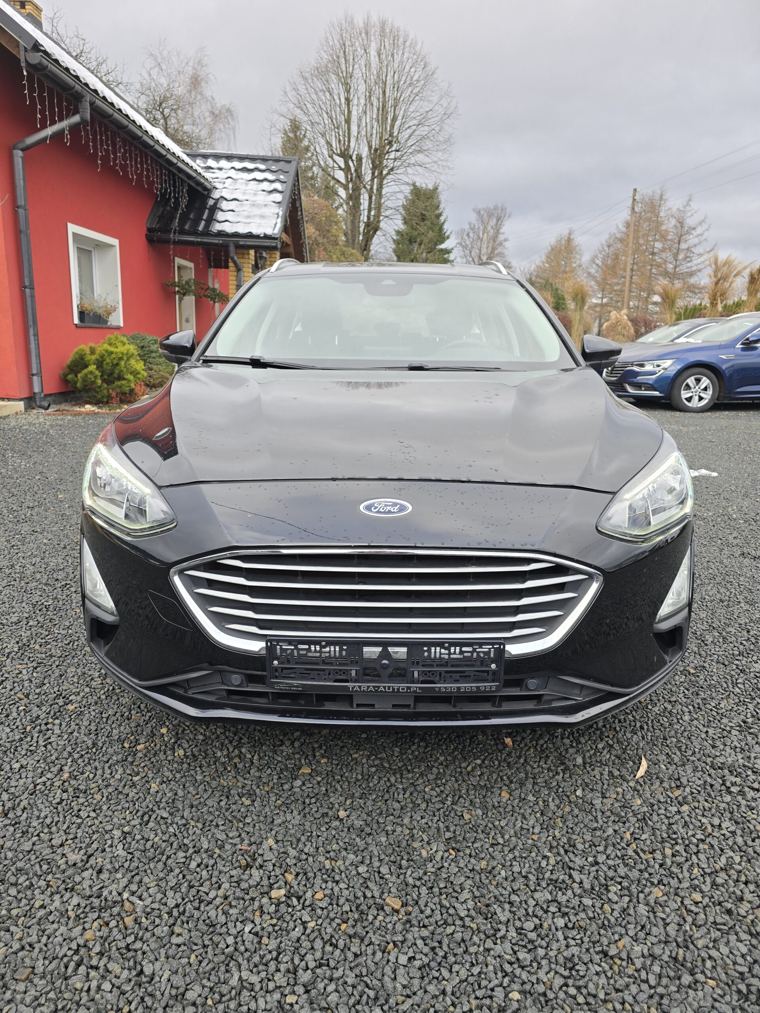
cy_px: 506
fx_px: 673
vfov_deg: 73.9
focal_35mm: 23
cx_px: 380
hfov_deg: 58.9
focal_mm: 6.3
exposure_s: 1/180
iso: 20
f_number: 1.7
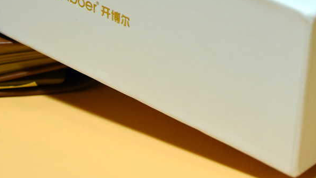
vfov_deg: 8.6
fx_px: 1182
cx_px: 216
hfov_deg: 15.2
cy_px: 21
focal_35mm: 141
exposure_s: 1/60
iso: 1000
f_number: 5
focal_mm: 52
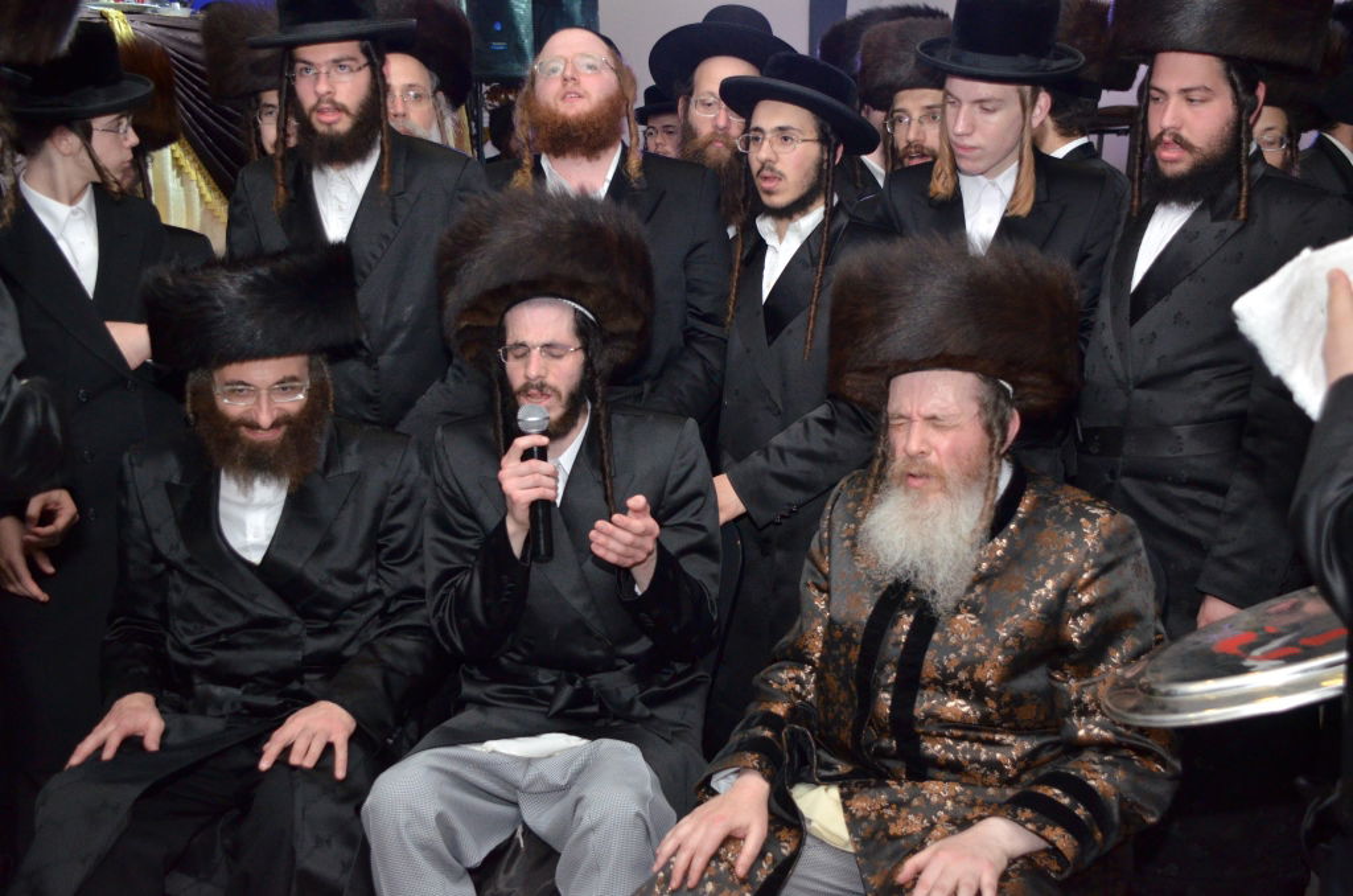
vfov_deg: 25.6
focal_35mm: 52
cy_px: 448
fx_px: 1969
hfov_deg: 37.9
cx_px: 676
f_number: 4.5
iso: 1250
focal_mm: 35
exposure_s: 1/200
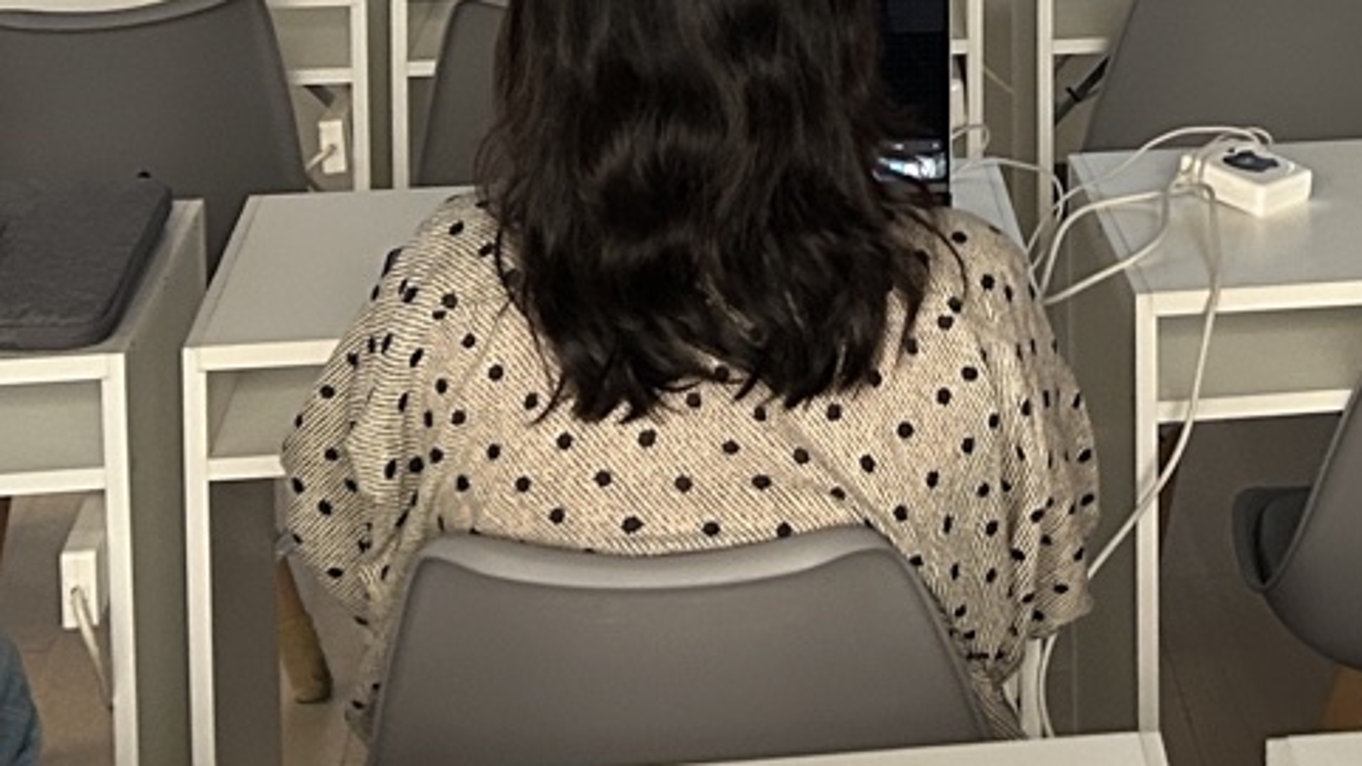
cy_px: -452
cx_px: 1221
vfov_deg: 12.2
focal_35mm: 94
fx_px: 3394
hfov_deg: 22.2
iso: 250
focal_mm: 5.7
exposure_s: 1/50
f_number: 1.5
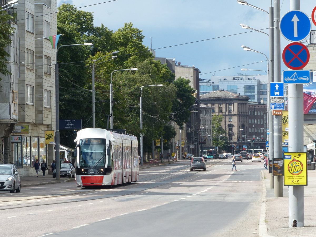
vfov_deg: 6.6
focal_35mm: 225
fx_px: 2054
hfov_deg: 8.8
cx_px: 158
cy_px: 118
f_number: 4
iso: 100
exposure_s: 1/640
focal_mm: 40.4
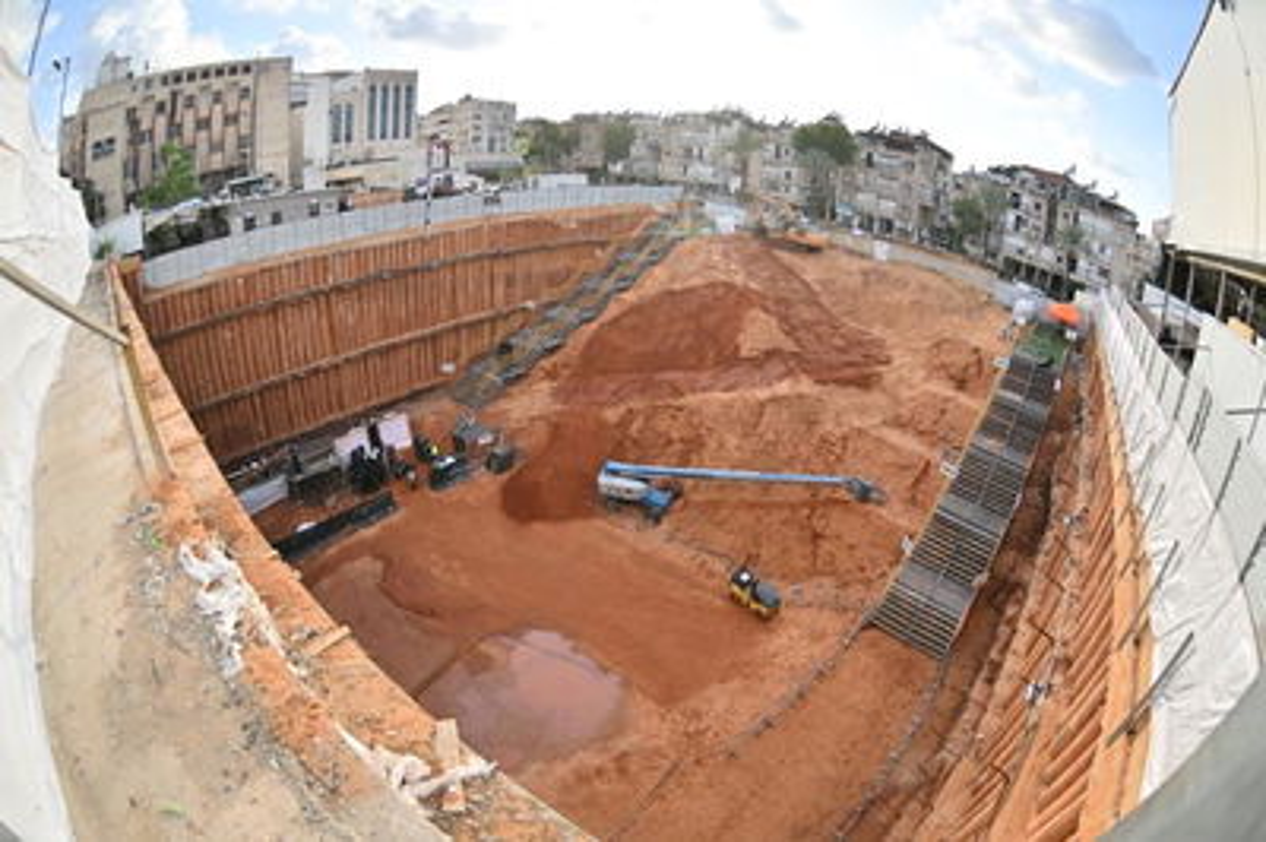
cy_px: 421
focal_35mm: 15
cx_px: 633
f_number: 2.8
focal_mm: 10.5
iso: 400
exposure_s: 1/4000
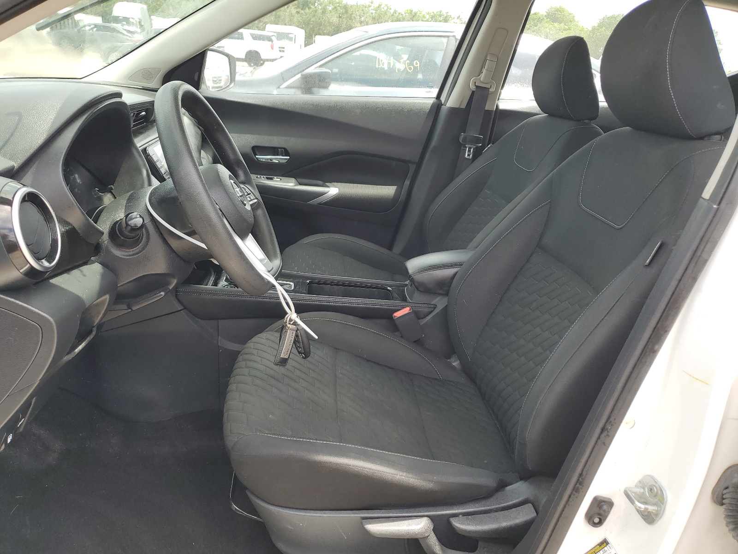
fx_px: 554
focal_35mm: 26
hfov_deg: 67.3
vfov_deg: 53.1
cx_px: 369
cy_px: 277
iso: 50
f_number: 1.5
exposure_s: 1/455
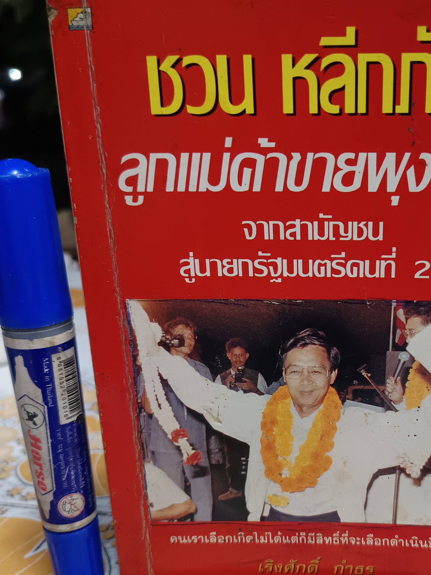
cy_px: 331
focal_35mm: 39
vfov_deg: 47.7
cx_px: 318
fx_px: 648
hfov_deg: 36.0
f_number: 1.7
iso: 1374
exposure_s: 1/25
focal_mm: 5.31
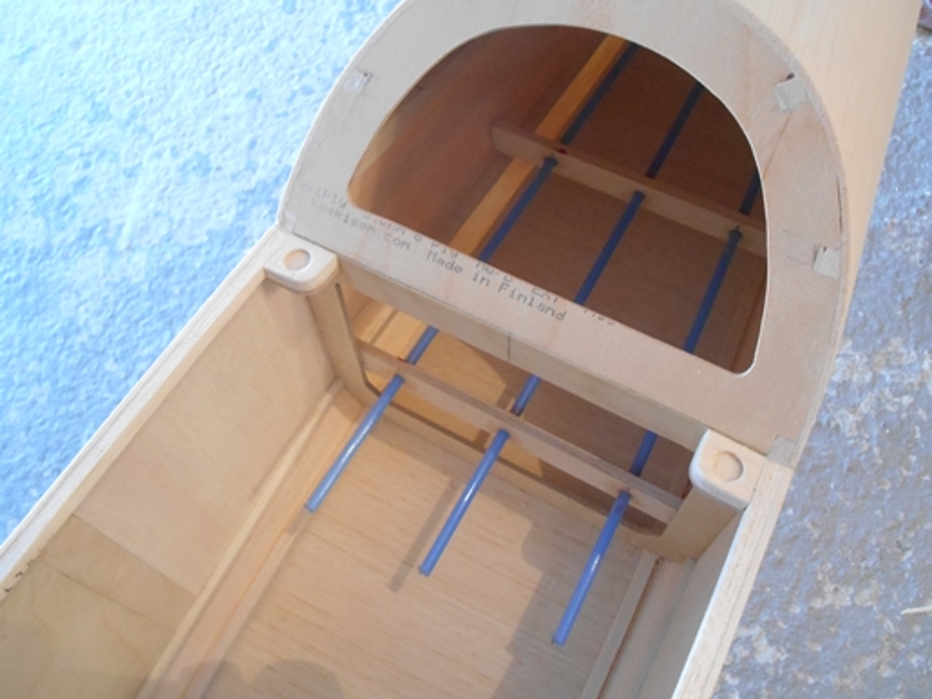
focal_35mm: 31
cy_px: 350
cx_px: 466
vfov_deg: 45.4
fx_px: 834
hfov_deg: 58.4
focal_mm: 5.5
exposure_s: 1/10
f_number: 3.6
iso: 800
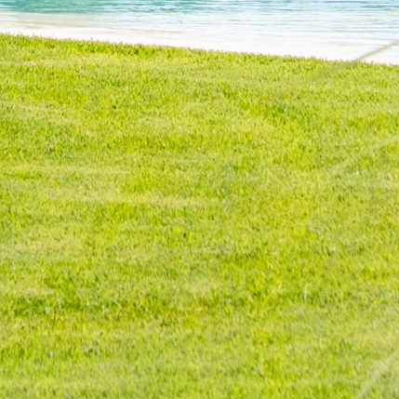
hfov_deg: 2.3
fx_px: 9898
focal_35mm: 759
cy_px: -544
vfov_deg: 2.3
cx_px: 117
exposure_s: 1/200
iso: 400
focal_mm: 60
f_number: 8
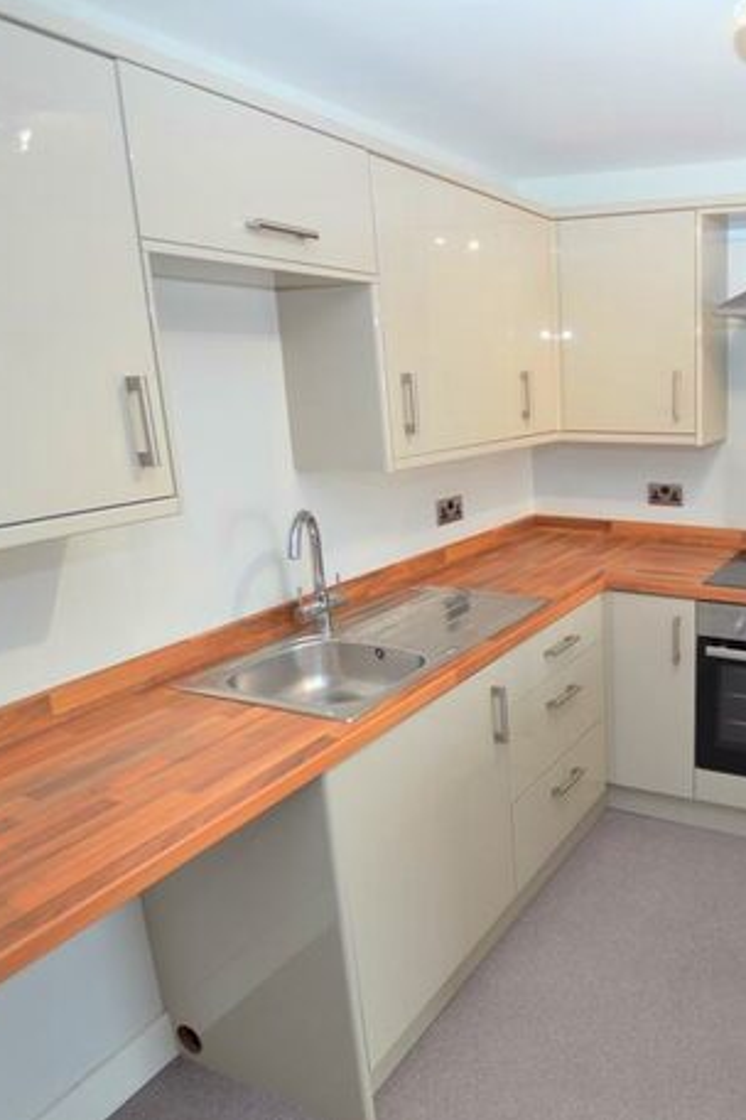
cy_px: 550
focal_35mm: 23
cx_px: 670
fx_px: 715
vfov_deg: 76.1
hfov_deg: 49.2
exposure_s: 1/80
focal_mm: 10
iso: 400
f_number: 4.5
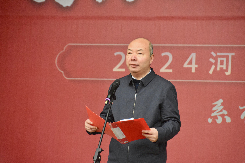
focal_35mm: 300
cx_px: 122
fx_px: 2042
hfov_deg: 6.9
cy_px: 82
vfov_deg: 4.6
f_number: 5.6
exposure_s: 1/250
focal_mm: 200
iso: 2200
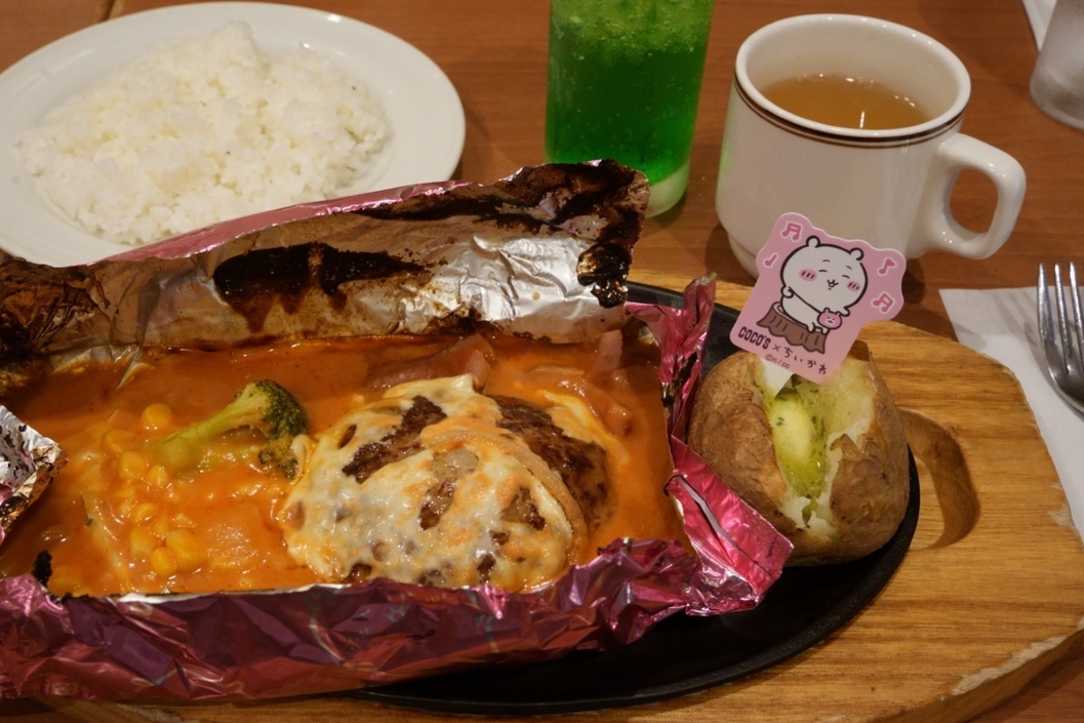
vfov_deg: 31.9
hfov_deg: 46.4
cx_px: 512
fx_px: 1265
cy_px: 405
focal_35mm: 42
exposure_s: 1/40
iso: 4000
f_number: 13
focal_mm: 37
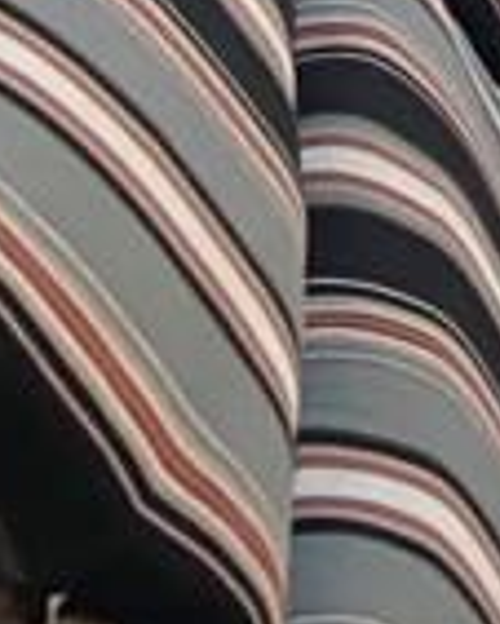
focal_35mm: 199
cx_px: 2000
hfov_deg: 6.4
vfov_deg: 8.5
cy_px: -1058
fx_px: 3677
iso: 20
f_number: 1.8
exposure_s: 1/259
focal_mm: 4
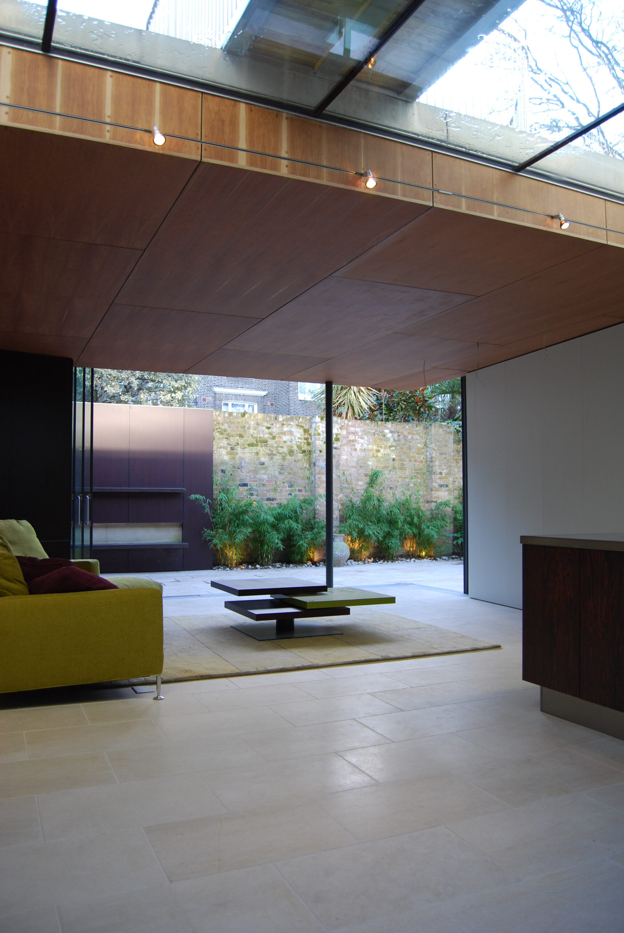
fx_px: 700
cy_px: 466
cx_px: 312
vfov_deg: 67.3
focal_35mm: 27
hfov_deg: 48.1
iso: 200
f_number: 4
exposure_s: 1/60
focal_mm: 18
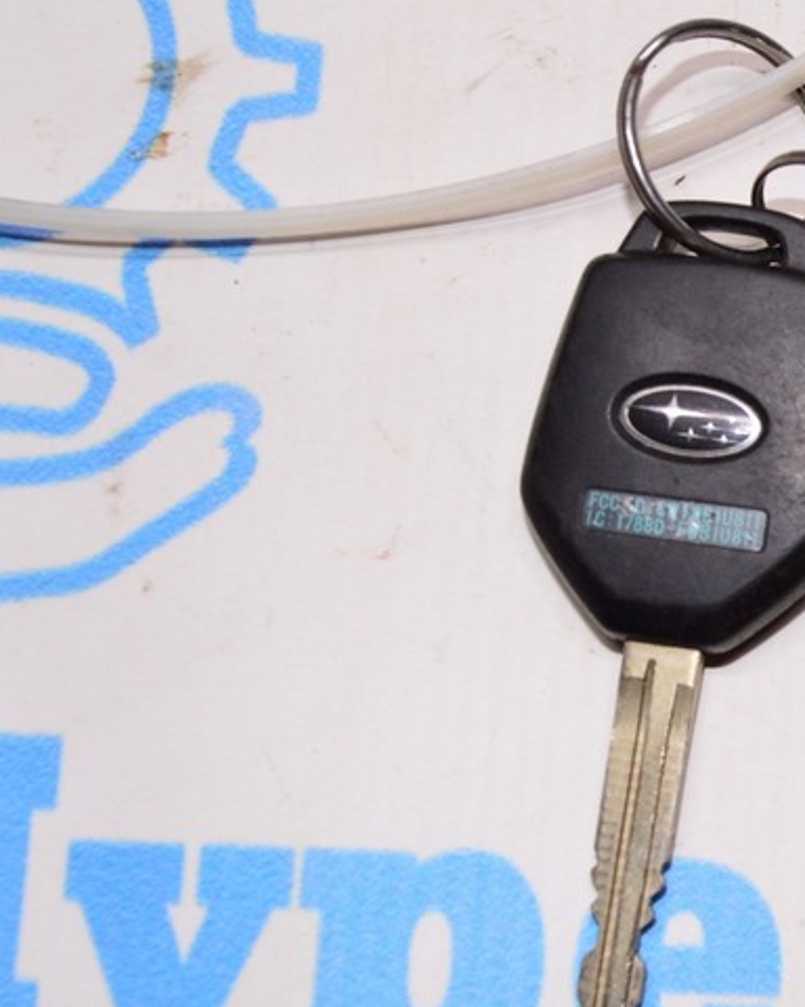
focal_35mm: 72
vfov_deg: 26.4
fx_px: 2144
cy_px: 553
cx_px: 929
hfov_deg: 20.1
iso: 1600
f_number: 8
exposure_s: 1/100
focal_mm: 24
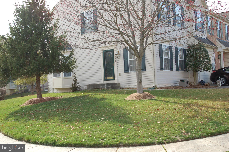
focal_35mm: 42
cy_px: 76
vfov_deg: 31.8
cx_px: 114
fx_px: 267
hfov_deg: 46.4
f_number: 8
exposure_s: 1/250
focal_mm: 28
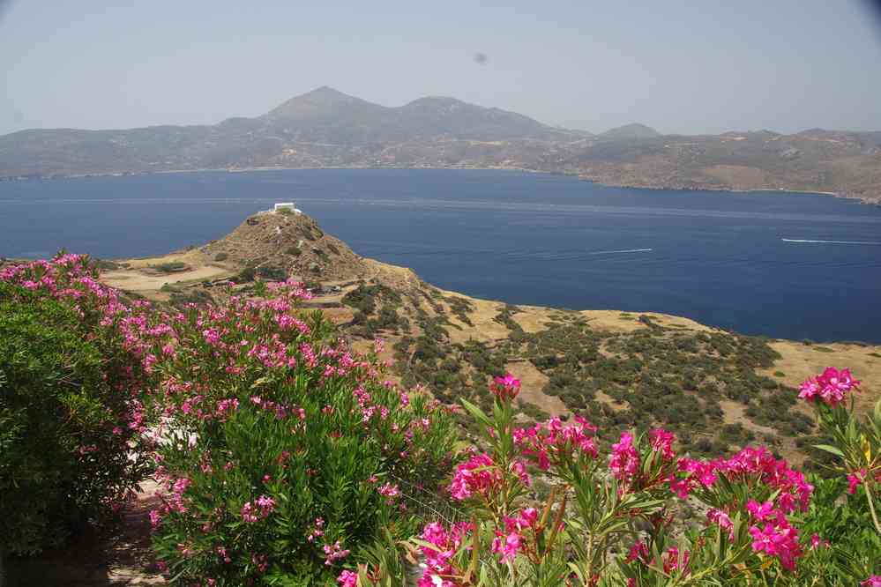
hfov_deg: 60.3
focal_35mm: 31
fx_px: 759
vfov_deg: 42.3
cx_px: 440
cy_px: 294
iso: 200
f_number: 11
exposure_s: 1/80
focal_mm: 20.6
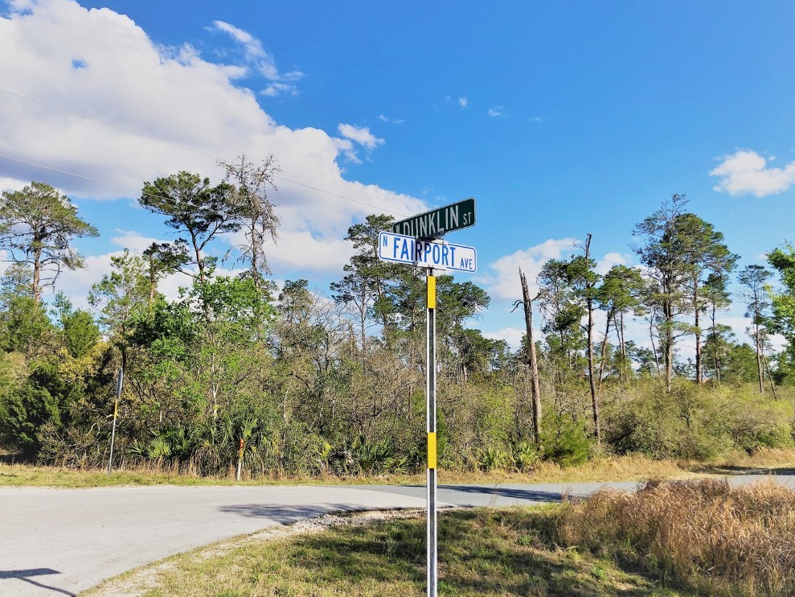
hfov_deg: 61.7
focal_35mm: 29
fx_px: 666
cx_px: 400
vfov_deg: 48.2
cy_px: 294
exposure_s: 1/2183
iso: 20
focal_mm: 4
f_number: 1.8
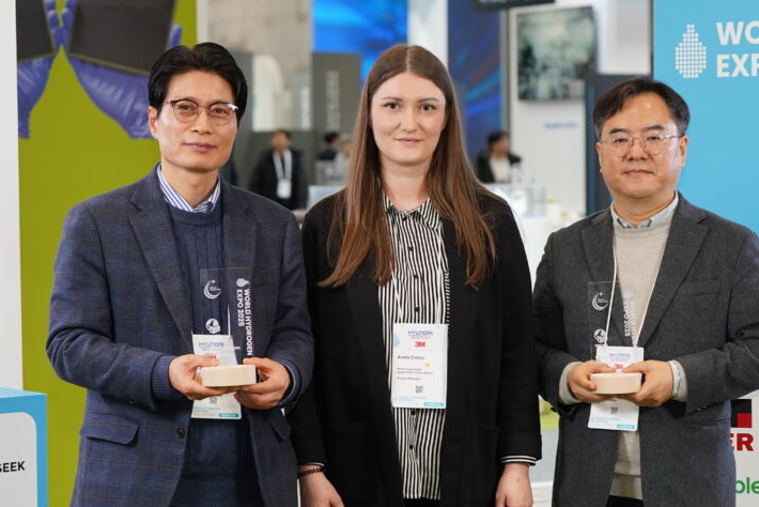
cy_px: 264
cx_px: 425
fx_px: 2341
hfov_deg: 18.4
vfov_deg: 12.4
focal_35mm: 111
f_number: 4
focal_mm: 77
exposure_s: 1/160
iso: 800
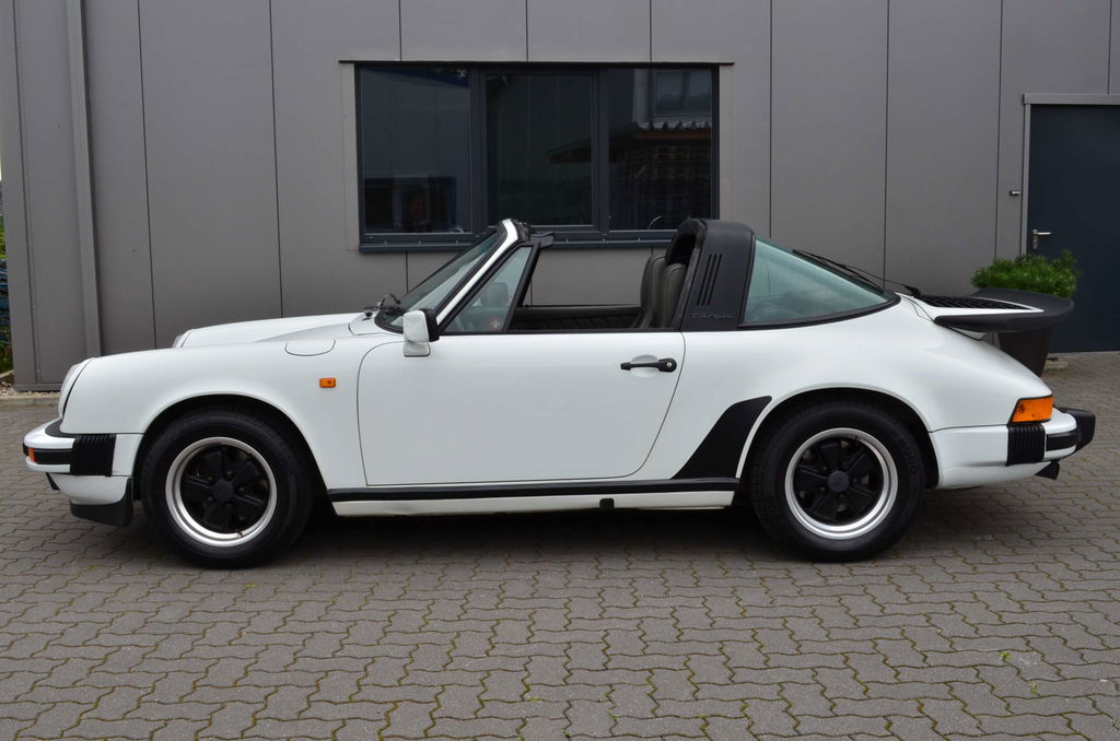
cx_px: 560
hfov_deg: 53.2
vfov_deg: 36.7
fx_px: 1118
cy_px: 370
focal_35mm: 36
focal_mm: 24
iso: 200
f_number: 10
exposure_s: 1/60
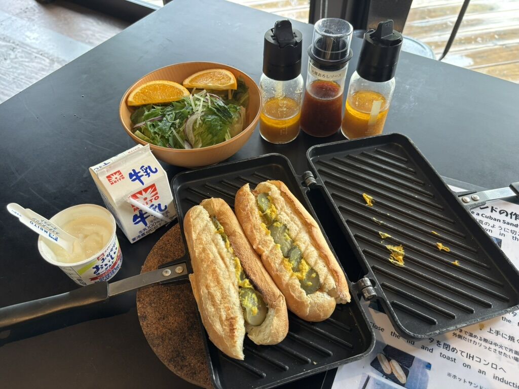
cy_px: 194
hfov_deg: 67.3
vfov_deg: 53.1
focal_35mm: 26
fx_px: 390
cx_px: 260
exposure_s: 1/50
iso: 100
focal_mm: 5.96
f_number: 1.6
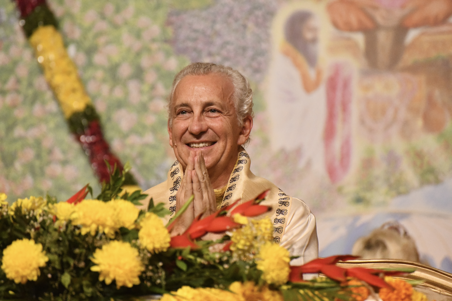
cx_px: 226
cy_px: 150
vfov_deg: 4.6
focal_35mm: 300
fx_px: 3766
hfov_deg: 6.9
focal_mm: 300
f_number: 6.3
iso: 12800
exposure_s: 1/125
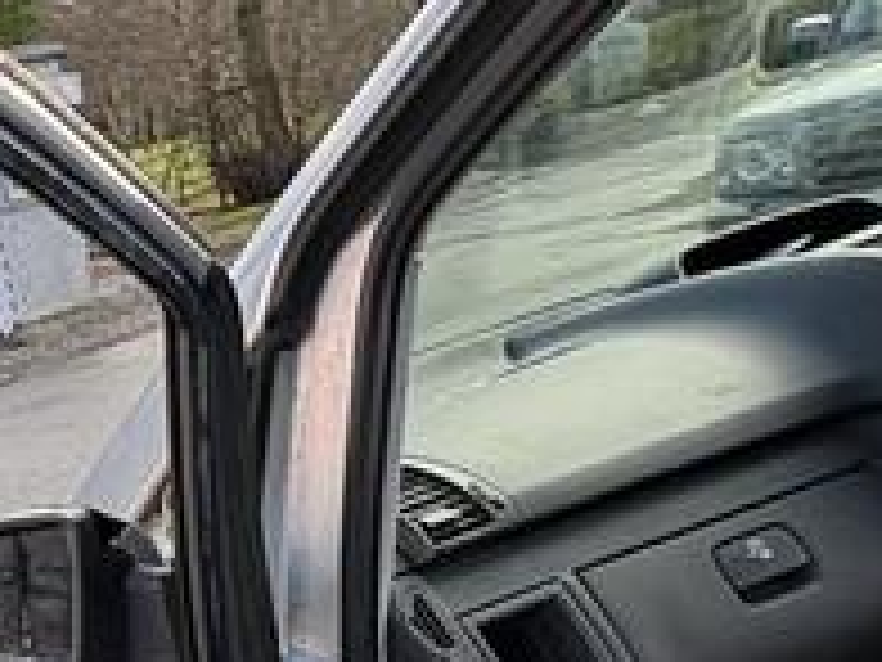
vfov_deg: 21.4
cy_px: 784
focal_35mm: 64
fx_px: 1631
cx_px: -220
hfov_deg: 26.4
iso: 64
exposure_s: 1/160
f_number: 2.2
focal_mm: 2.22
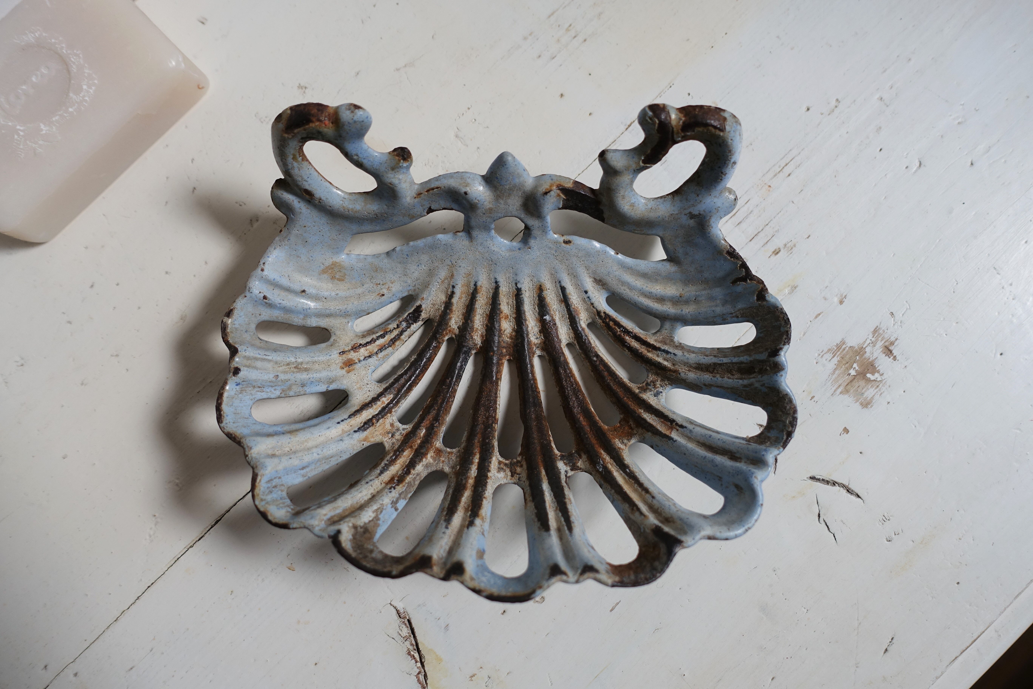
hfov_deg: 73.7
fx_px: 689
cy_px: 344
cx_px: 516
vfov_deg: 53.1
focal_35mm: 24
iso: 125
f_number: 2.8
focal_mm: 8.8
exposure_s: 1/50
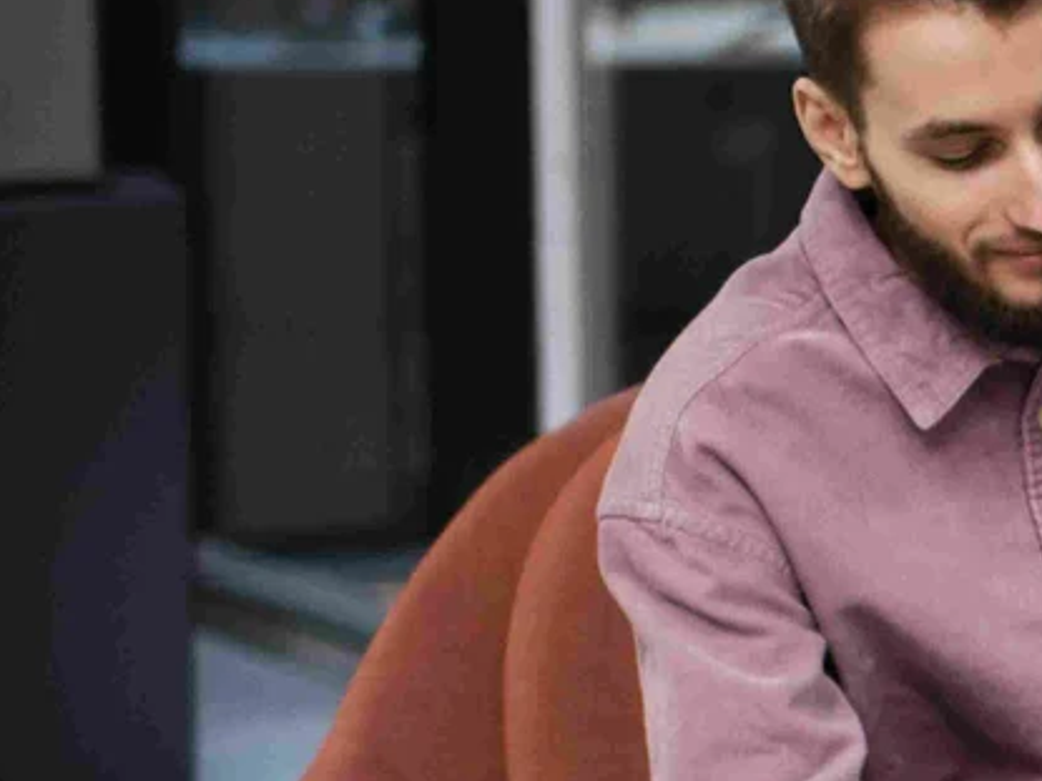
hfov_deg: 10.8
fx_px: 4995
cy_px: 1072
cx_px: 2163
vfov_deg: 8.8
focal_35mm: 166
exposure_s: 1/200
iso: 320
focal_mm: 35
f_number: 1.8
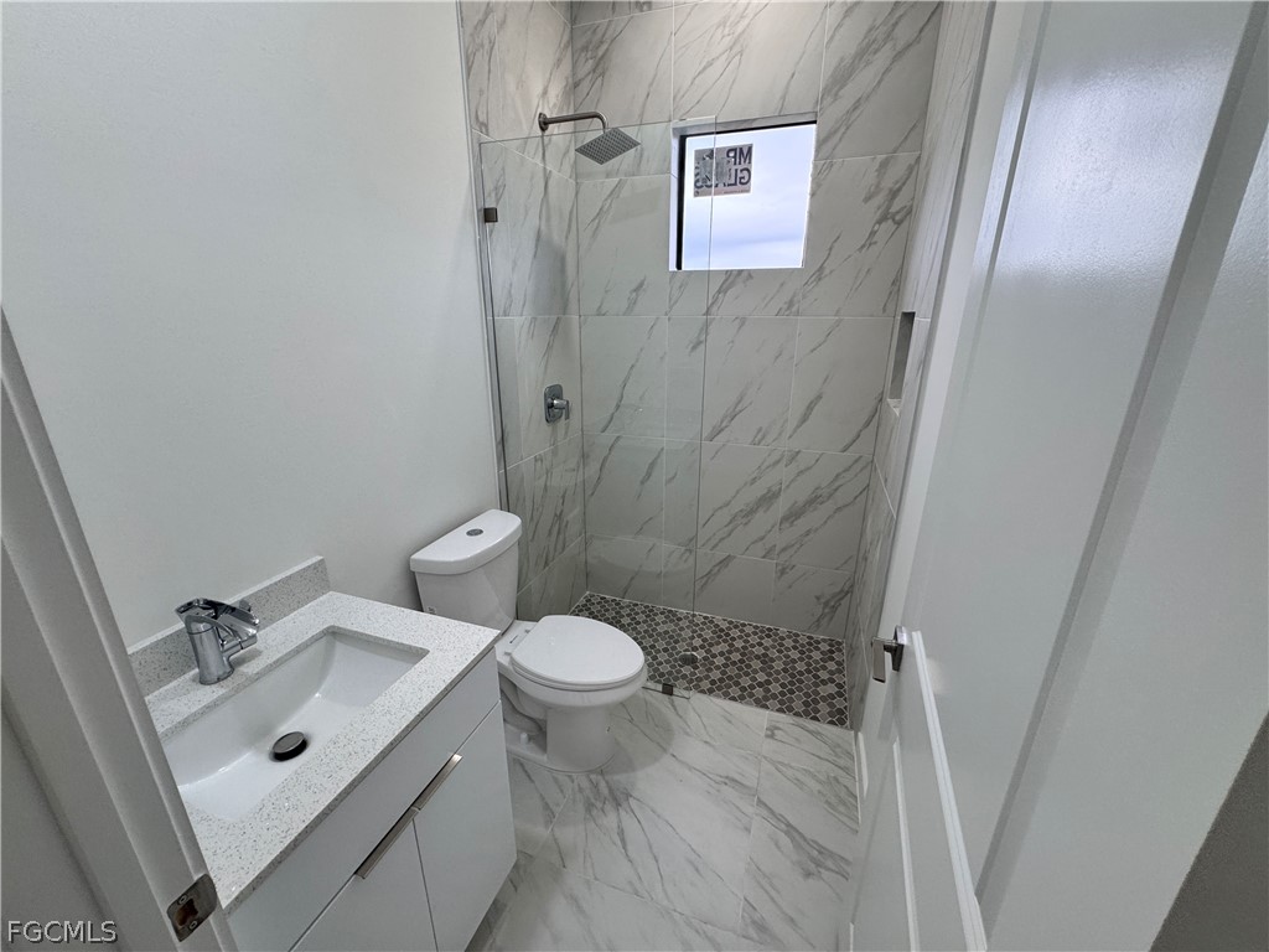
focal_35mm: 14
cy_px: 476
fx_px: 513
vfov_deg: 85.7
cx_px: 634
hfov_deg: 102.1
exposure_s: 1/120
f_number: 2.2
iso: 160
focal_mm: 2.22
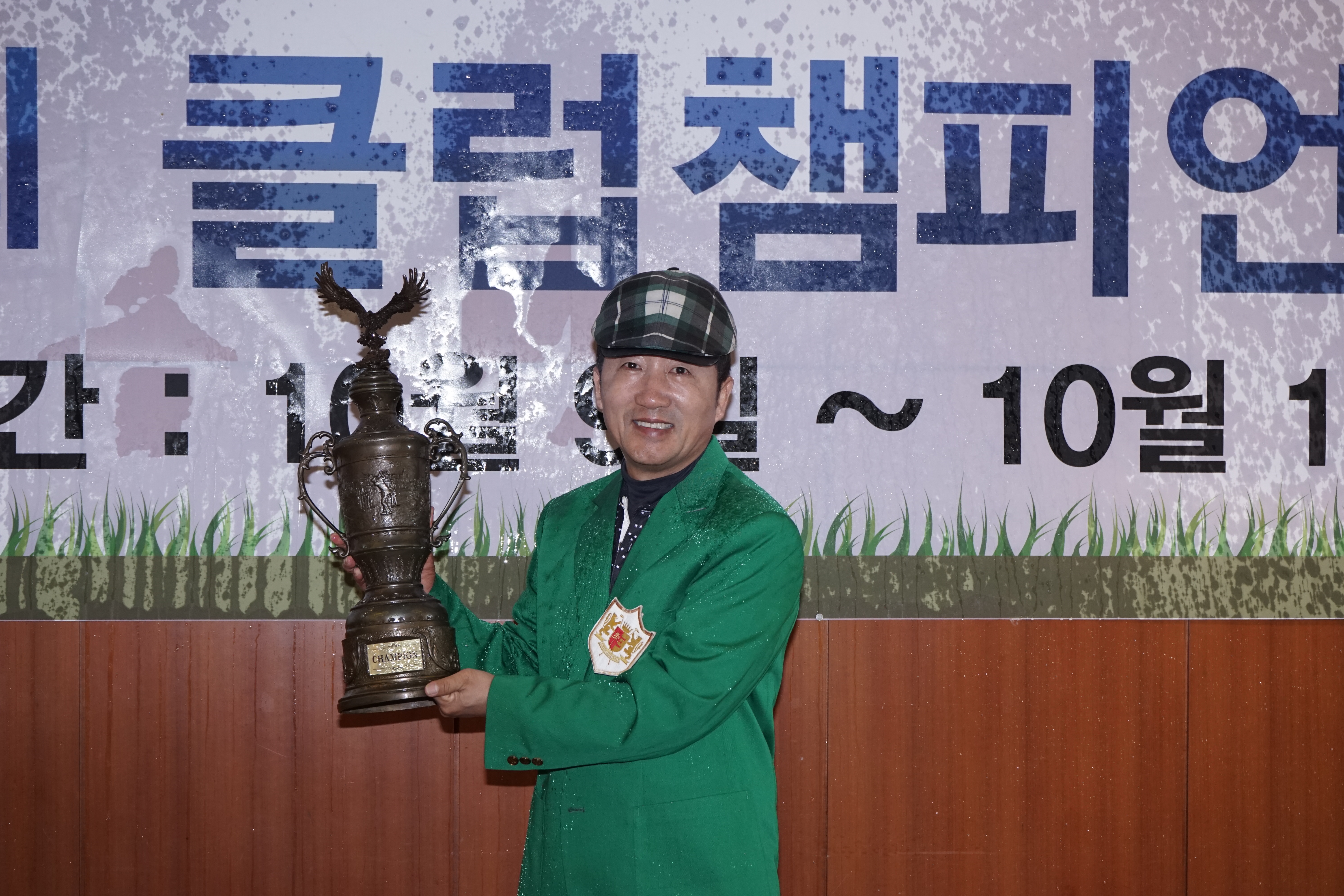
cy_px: 448
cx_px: 672
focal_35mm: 70
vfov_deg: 19.5
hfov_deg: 28.8
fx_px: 2613
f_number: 8
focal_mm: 70
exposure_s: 1/60
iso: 1600
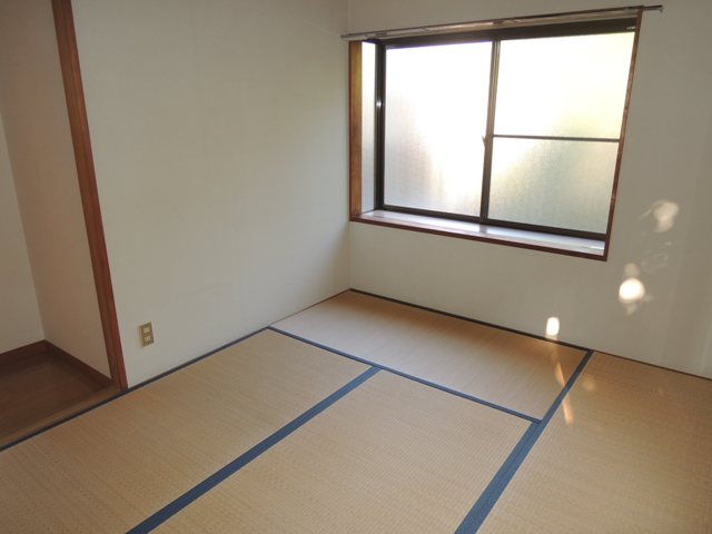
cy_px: 267
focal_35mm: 24
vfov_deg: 56.8
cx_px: 356
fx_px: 494
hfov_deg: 71.6
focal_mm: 4.3
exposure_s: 1/40
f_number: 2.8
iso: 100
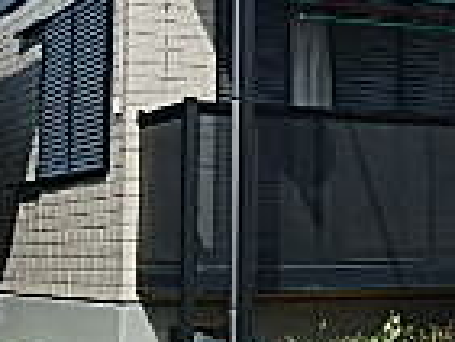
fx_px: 1250
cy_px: 26
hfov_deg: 20.3
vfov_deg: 15.4
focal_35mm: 95
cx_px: 387
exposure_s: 1/800
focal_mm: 3.7
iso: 125
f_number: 3.5
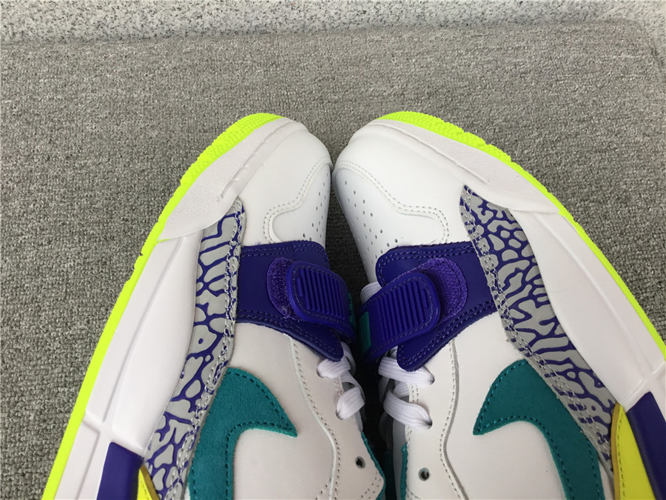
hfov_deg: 58.4
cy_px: 250
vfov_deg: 45.4
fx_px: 596
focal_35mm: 31
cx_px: 333
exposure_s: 1/60
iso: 32
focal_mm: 3.3
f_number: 2.4
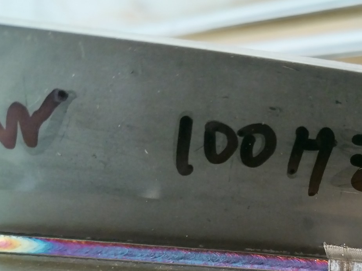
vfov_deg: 31.3
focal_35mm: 45
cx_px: 276
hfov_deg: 40.8
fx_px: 471
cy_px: 222
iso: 752
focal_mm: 4.75
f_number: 1.8
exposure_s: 1/20
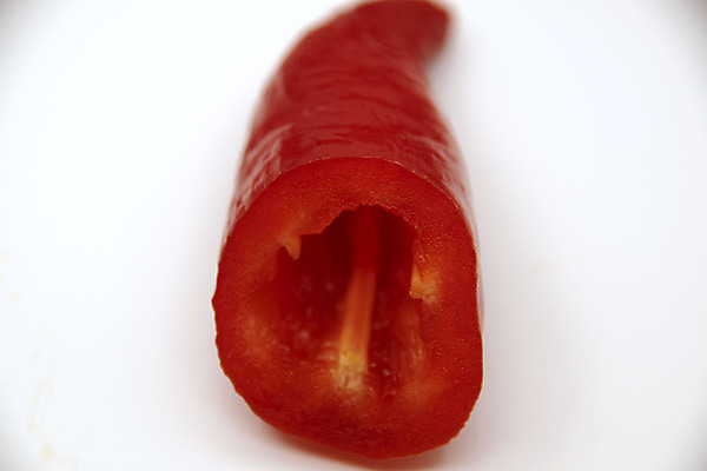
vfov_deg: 4.6
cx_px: 354
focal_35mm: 300
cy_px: 236
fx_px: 5891
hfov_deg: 6.9
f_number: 8
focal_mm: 200
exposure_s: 1/25
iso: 100
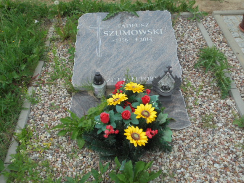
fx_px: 240
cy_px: 92
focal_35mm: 34
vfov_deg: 41.8
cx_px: 122
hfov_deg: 54.0
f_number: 4
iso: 100
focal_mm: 6.1
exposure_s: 1/800
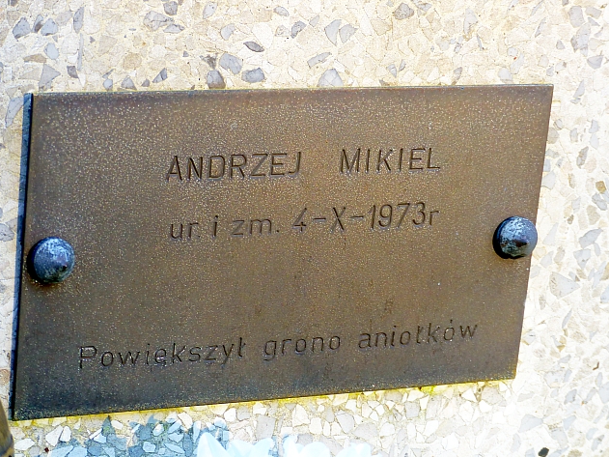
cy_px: 231
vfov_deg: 11.0
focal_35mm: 135
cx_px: 306
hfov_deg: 14.6
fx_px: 2375
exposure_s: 1/100
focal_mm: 23.9
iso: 100
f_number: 2.8
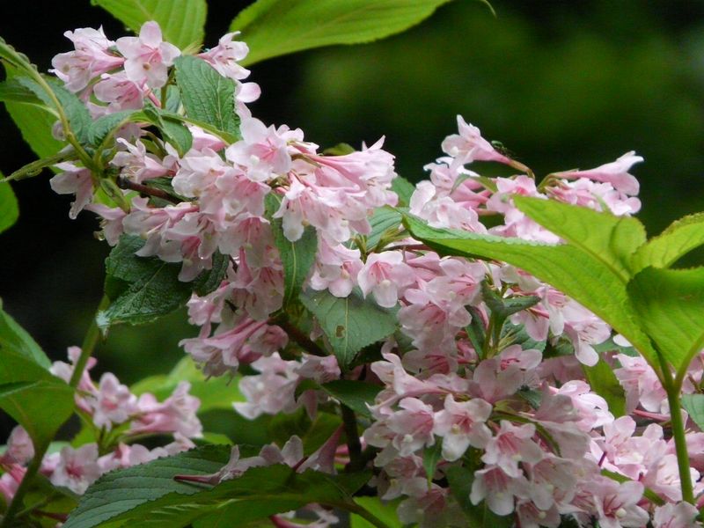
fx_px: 8216
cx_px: 352
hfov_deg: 4.9
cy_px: 264
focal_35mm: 404
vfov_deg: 3.7
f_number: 3.6
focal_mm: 66.3
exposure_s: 1/400
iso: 500
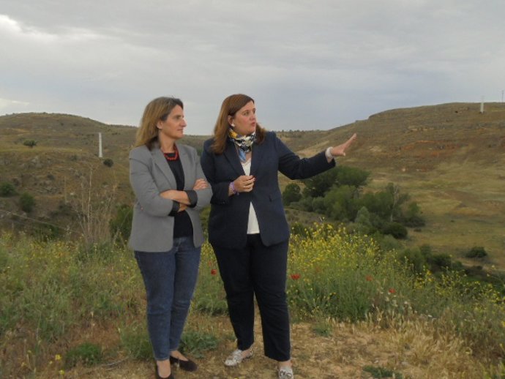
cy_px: 190
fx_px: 423
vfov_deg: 48.3
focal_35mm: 29
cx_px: 252
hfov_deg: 61.6
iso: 100
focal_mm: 5.3
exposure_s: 1/125
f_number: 3.7
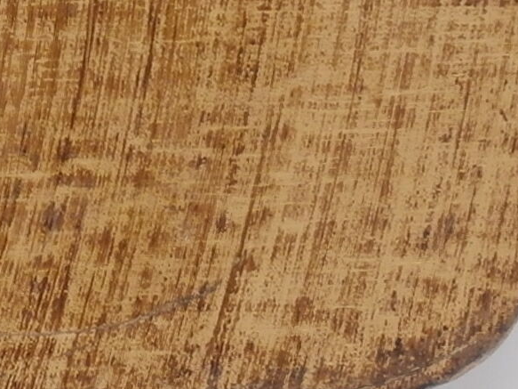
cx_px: -132
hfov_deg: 11.6
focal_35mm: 167
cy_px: -129
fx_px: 2499
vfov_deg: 8.7
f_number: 3.9
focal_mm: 6.67
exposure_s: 1/400
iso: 200
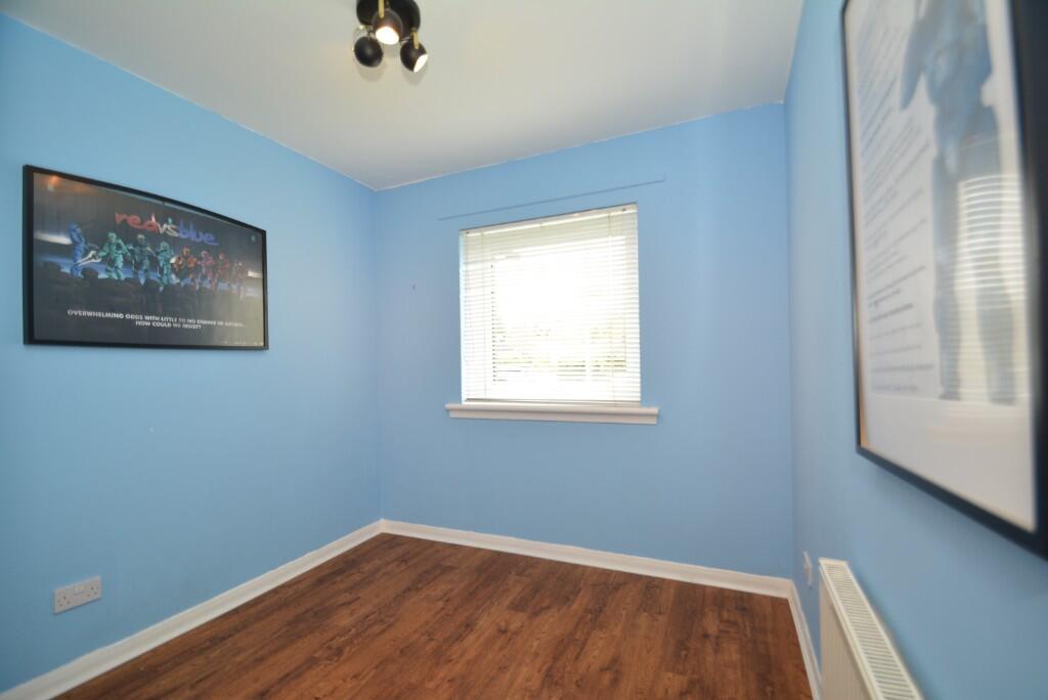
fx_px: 437
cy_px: 350
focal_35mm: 15
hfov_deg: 100.4
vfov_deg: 77.4
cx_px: 524
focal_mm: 10
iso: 250
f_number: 4
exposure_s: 1/60
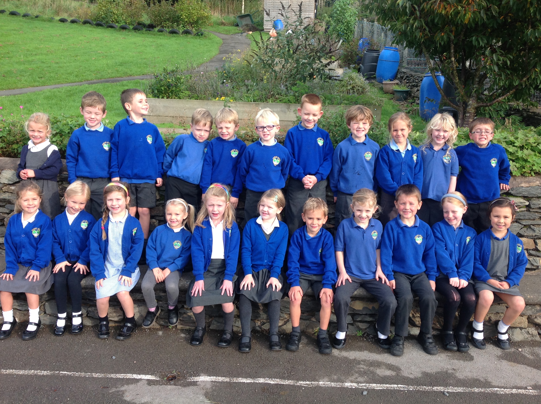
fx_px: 546
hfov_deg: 52.7
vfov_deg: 40.6
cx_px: 270
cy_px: 202
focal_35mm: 35
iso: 50
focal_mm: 4.28
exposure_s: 1/296
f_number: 2.4
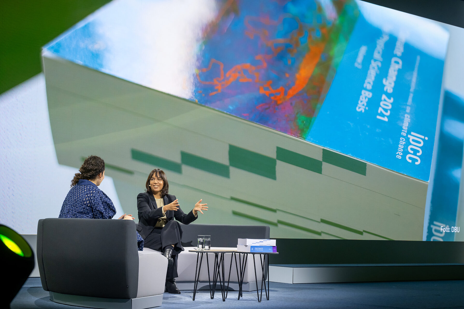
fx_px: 902
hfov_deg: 28.8
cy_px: 154
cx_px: 232
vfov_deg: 19.5
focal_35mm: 70
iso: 1600
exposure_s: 1/125
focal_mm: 70
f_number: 6.3
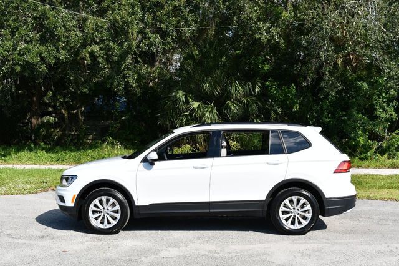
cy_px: 133
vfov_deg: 26.5
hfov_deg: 38.9
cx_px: 200
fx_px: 565
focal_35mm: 51
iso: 100
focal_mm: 34
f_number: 8
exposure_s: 1/250
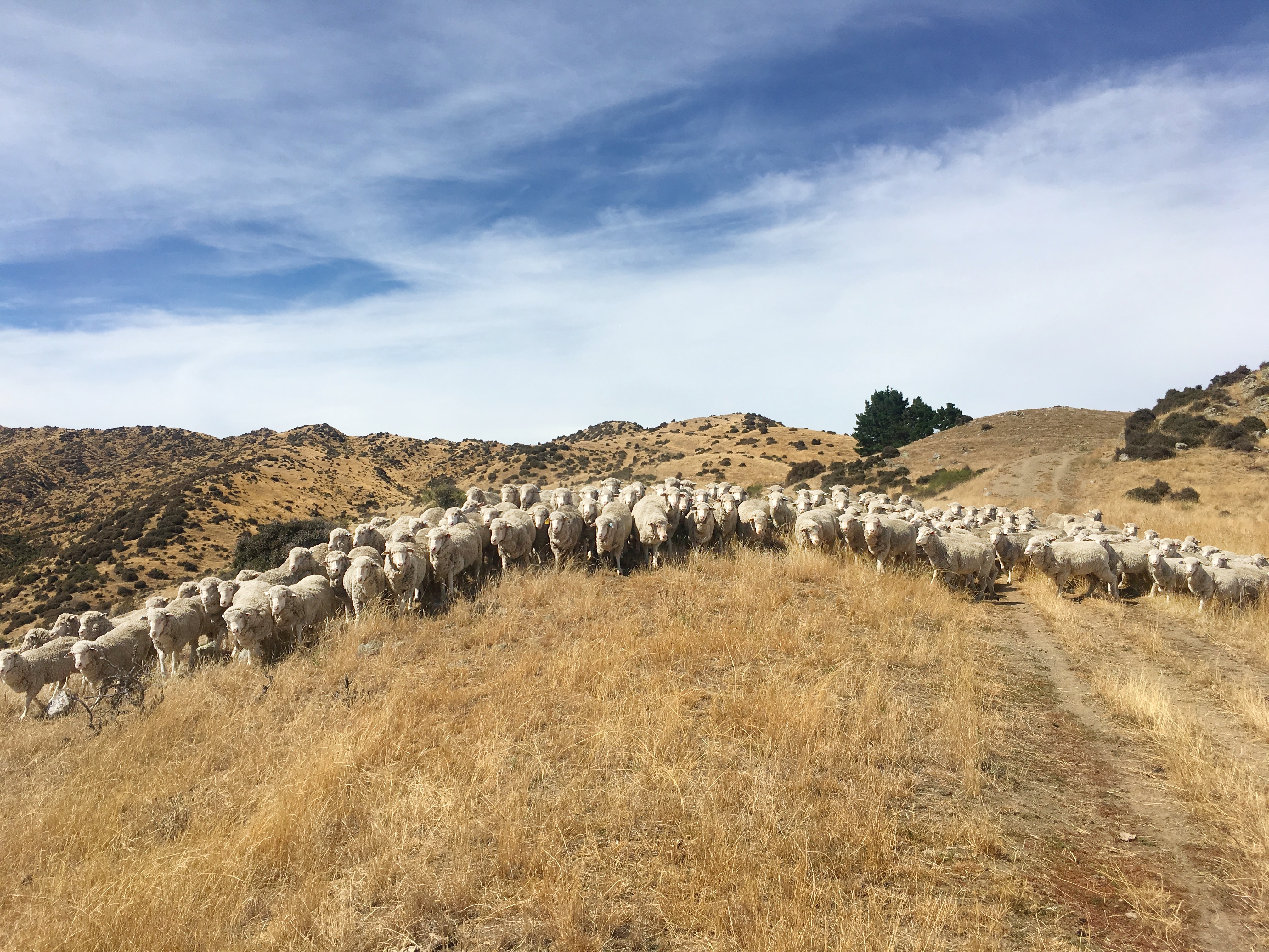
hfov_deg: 61.7
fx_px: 1063
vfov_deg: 48.2
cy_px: 476
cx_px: 634
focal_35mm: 29
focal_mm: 4.15
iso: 25
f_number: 2.2
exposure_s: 1/3077
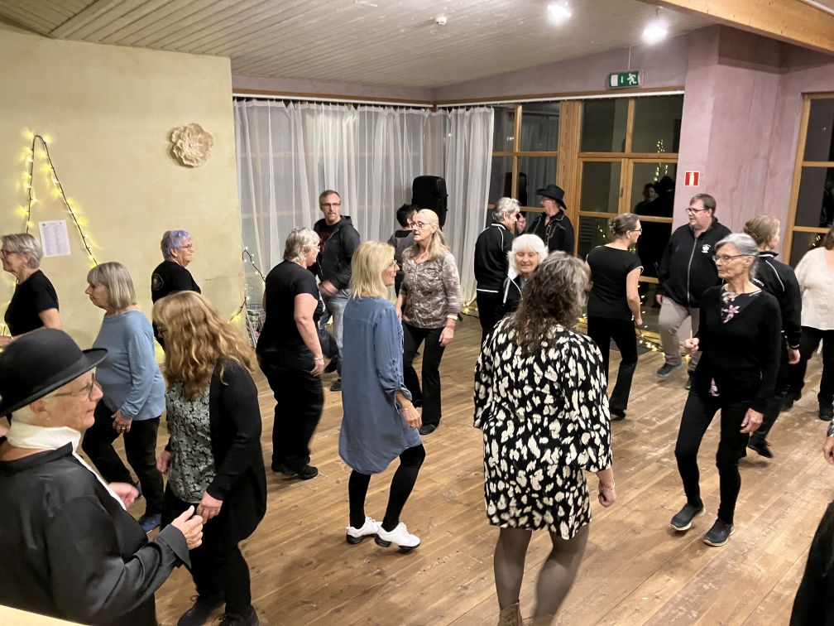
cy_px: 313
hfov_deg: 63.4
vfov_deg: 49.7
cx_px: 417
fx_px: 675
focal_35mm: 28
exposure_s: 1/25
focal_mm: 3.99
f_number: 1.8
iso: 400
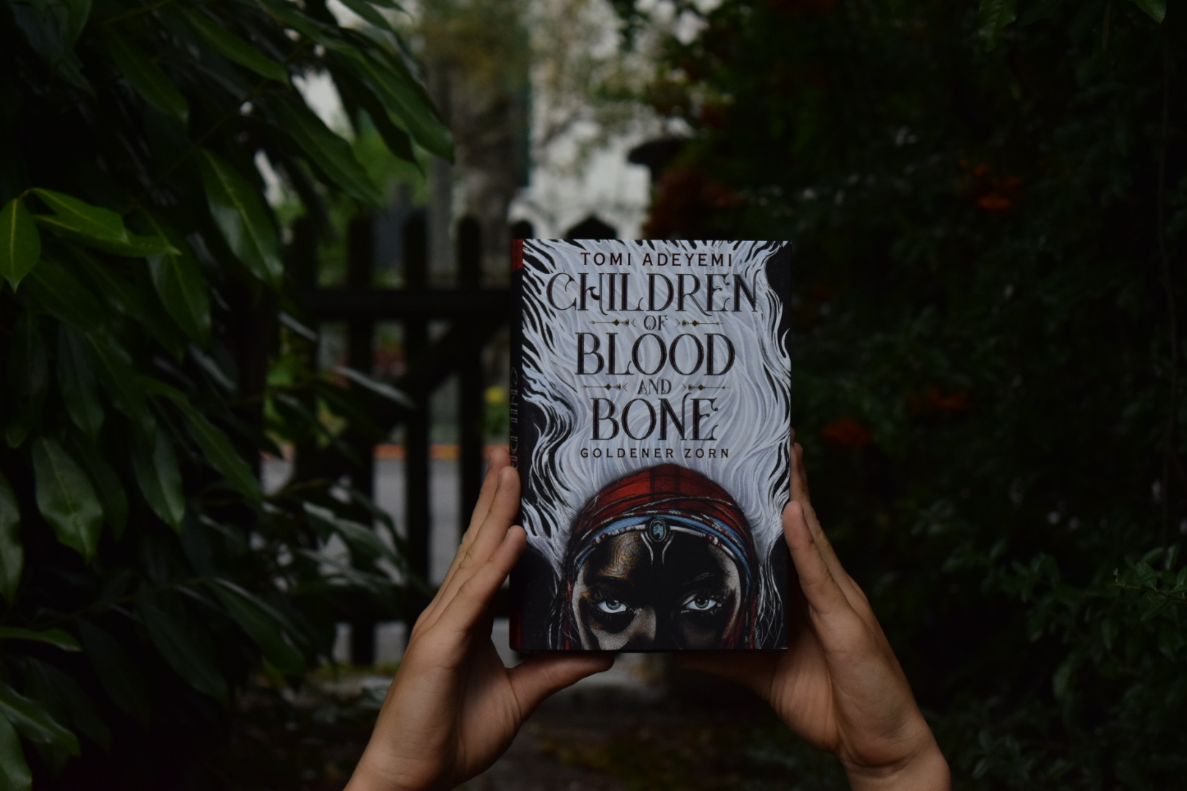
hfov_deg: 24.6
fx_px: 2720
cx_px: 594
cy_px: 396
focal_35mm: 82
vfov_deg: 16.6
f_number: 5.6
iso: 1250
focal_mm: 55
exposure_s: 1/1000
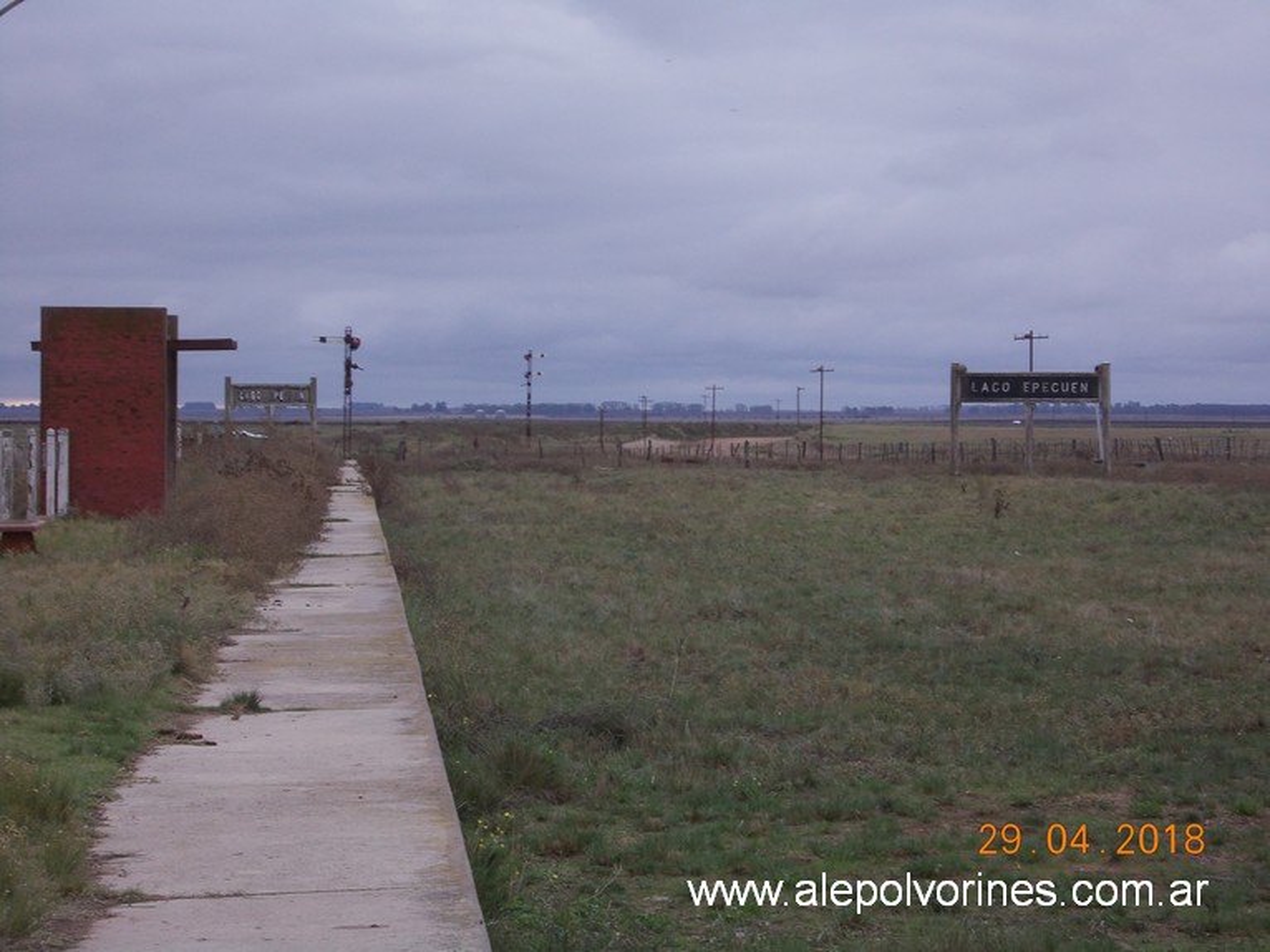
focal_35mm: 113
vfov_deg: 13.1
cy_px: 476
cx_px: 635
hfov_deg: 17.4
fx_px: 4144
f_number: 5.8
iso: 80
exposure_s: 1/80
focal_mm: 16
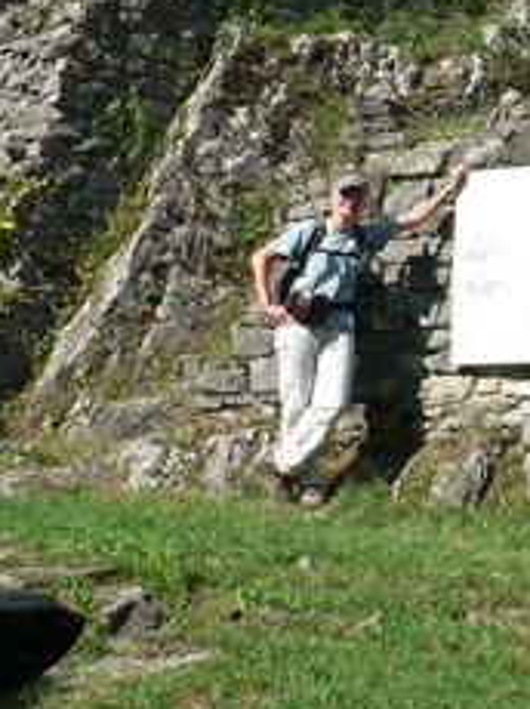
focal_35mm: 94
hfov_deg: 15.1
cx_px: 638
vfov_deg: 19.7
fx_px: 1923
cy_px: -126
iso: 80
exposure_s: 1/500
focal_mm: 6
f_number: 4
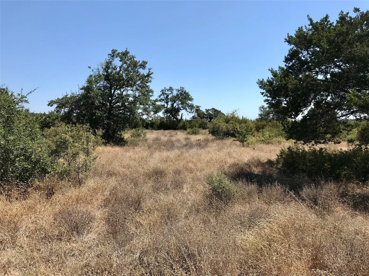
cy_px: 138
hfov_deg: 63.4
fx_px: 298
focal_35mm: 28
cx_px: 184
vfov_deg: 49.7
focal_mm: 3.99
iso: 20
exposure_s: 1/2817
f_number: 1.8
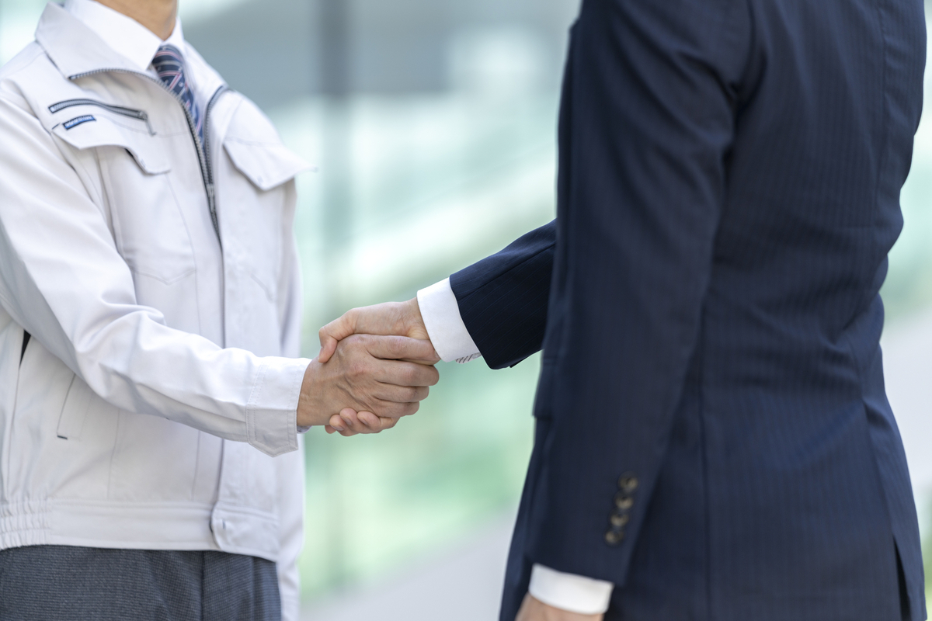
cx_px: 466
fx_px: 4427
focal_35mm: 171
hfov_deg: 12.0
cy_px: 310
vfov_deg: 8.0
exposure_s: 1/500
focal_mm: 171
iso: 250
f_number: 2.8
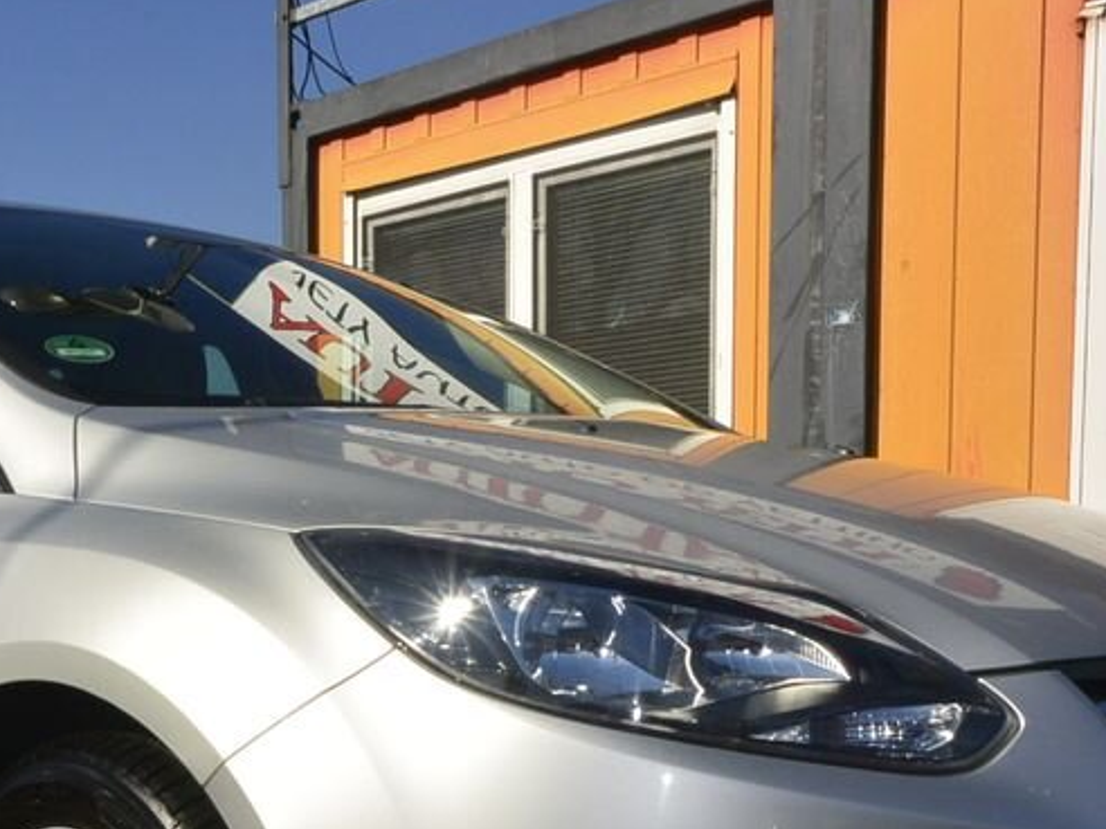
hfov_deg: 35.3
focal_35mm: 54
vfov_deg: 26.2
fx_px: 1725
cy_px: 743
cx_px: 396
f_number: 16
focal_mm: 10
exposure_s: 1/250
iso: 160
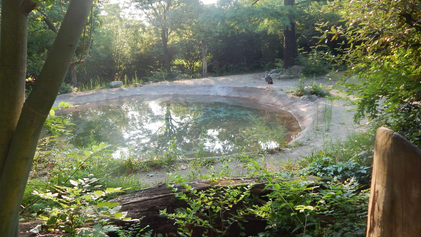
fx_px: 301
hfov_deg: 69.8
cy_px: 113
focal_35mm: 27
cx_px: 200
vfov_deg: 42.9
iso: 125
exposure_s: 1/200
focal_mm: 4
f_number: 3
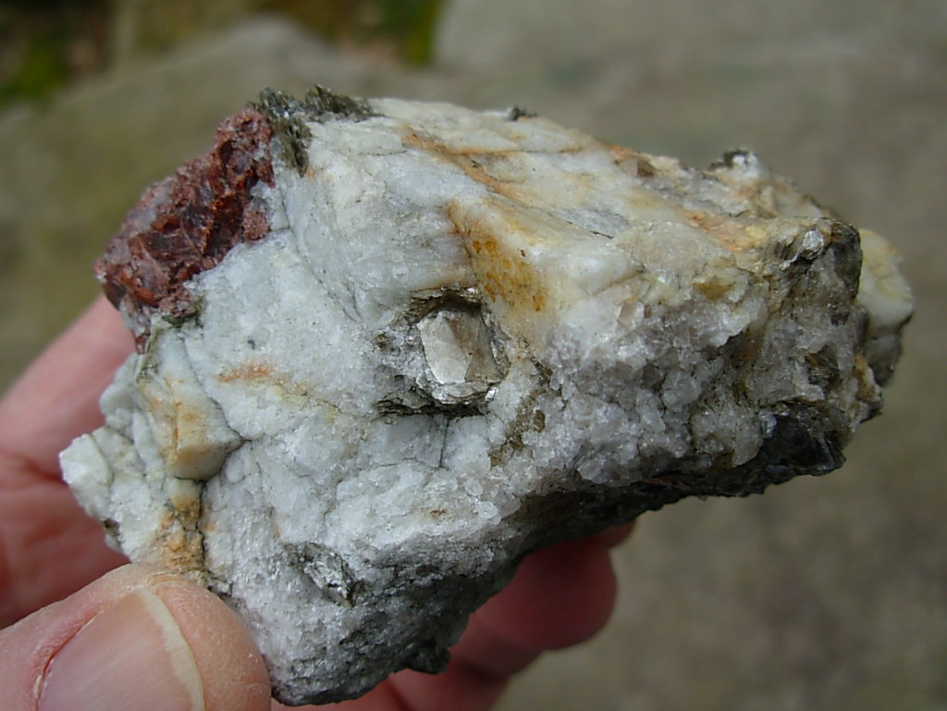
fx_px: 1040
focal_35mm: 38
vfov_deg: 37.7
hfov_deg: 49.0
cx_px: 474
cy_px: 356
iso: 50
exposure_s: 1/609
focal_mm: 6.3
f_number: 2.9
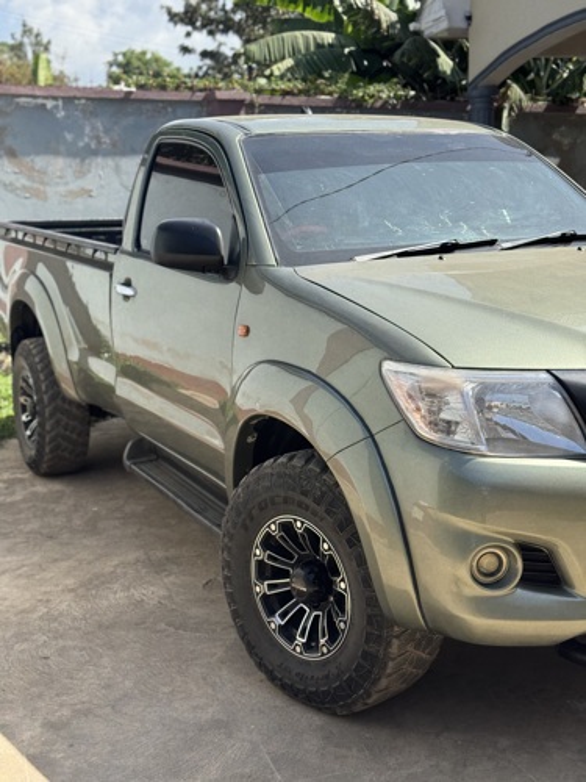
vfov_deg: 39.7
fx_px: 1083
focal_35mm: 48
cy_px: 391
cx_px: 293
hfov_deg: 30.3
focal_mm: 6.76
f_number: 1.78
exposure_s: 1/2331
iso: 64
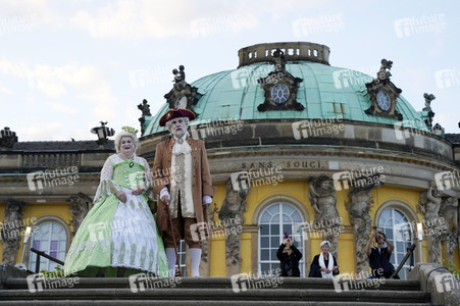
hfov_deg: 37.5
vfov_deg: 25.5
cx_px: 230
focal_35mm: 53
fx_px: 677
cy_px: 153
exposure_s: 1/800
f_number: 5
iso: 640
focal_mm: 53
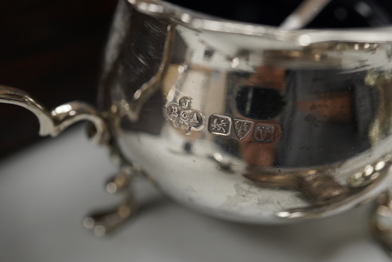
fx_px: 490
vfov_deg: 29.9
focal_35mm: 45
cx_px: 196
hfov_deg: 43.6
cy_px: 131
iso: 2500
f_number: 9
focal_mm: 30
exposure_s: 1/400
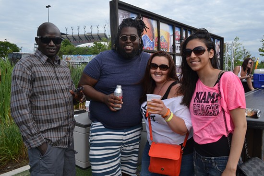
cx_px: 132
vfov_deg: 48.0
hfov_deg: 67.4
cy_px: 88
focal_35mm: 27
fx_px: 198
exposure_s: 1/125
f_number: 5.6
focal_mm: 18
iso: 160
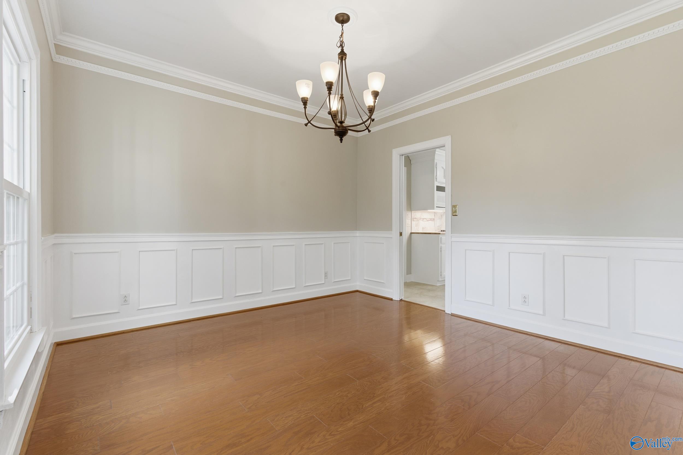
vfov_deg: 73.8
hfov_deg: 96.7
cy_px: 228
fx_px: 304
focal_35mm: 16
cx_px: 342
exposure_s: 1/100
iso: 250
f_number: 9
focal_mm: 16
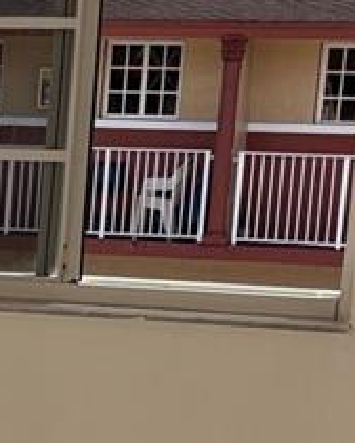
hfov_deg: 9.9
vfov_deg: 13.1
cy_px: 523
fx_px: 1890
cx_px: -370
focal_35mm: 144
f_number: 1.6
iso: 50
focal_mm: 5.96
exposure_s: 1/2538
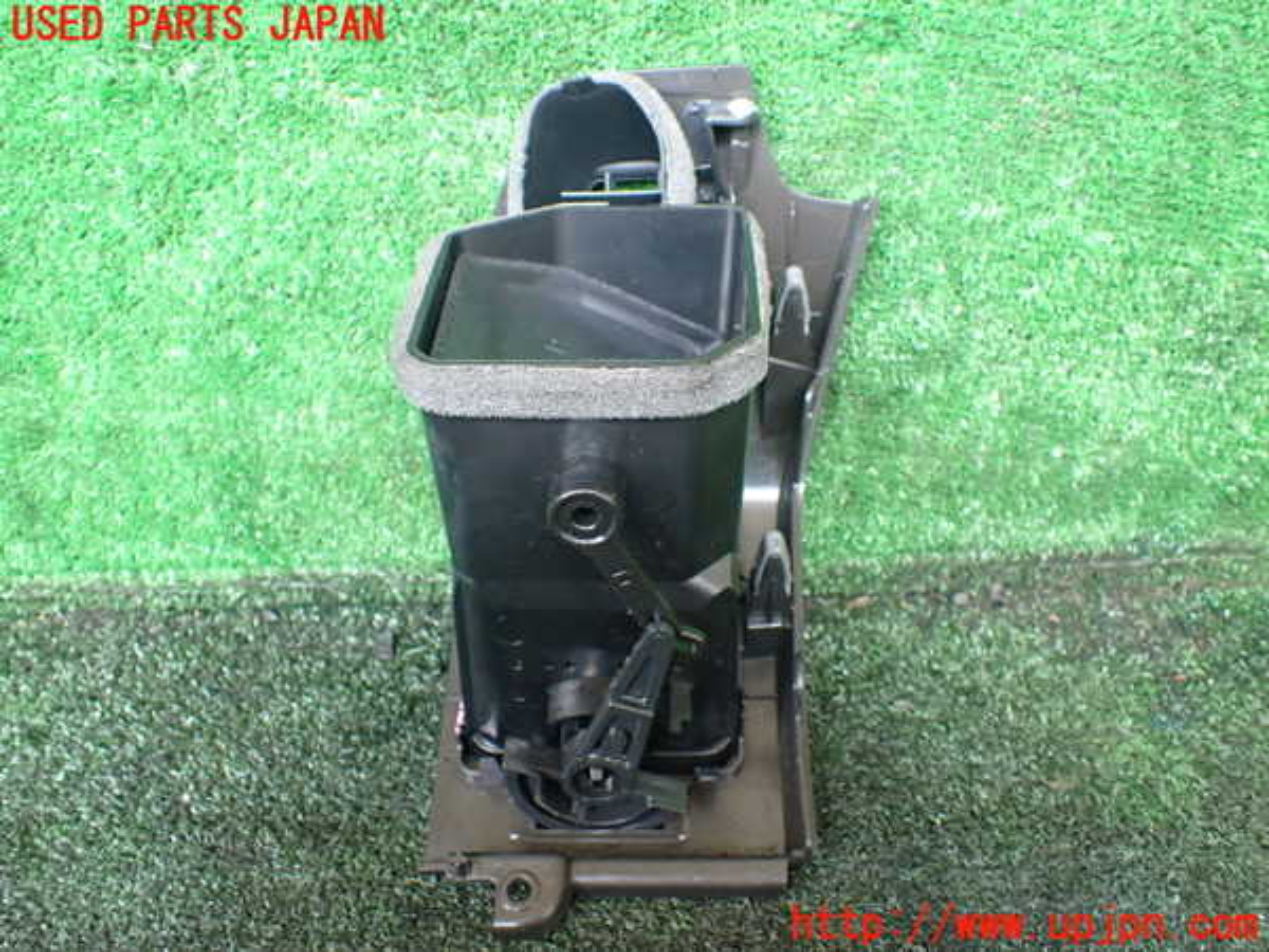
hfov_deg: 60.0
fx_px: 1100
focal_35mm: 30
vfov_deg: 46.8
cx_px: 634
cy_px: 476
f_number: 2.3
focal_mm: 5.4
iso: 640
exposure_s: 1/125
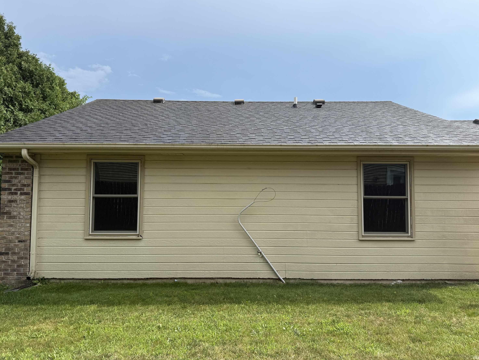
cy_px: 173
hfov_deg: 69.4
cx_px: 236
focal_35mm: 25
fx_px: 346
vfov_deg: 54.9
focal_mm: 6.76
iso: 80
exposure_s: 1/3145
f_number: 1.78
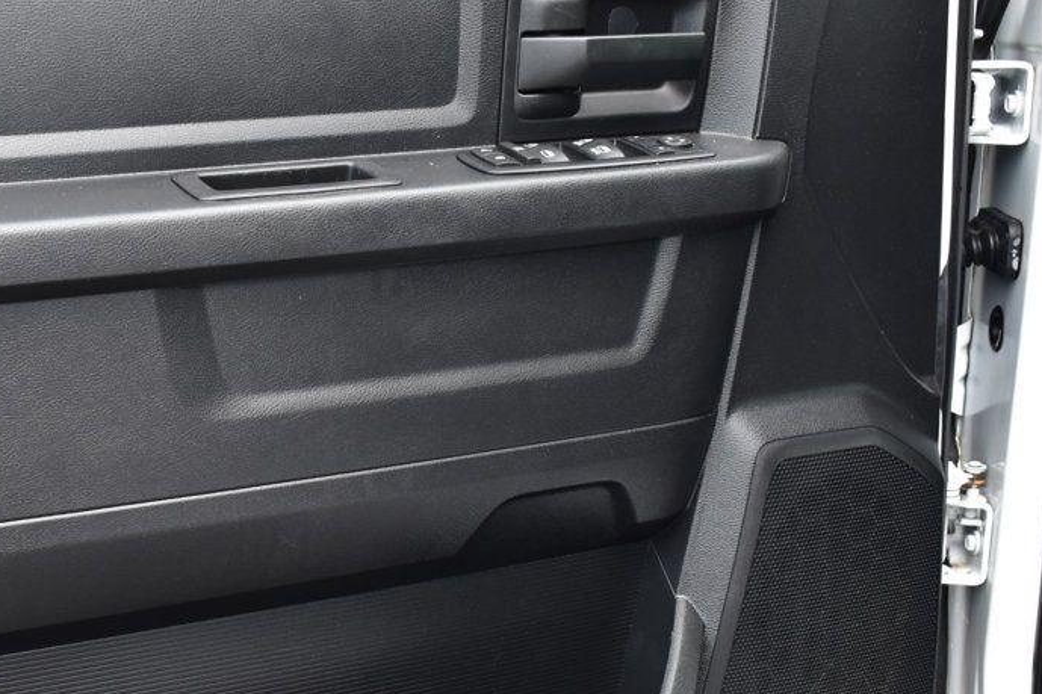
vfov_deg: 23.3
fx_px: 1678
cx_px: 322
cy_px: 440
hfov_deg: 34.1
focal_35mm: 58
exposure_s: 1/15
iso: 400
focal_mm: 26
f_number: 6.3
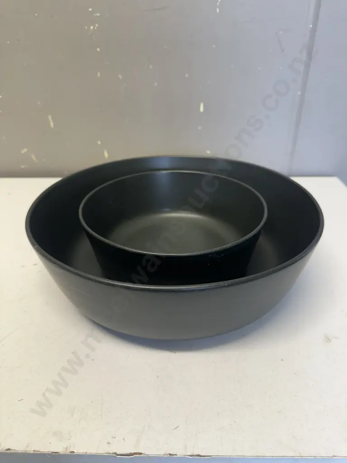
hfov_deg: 56.8
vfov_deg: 71.6
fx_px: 321
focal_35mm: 24
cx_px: 174
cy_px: 232
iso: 125
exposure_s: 1/100
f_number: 1.78
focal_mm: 6.86
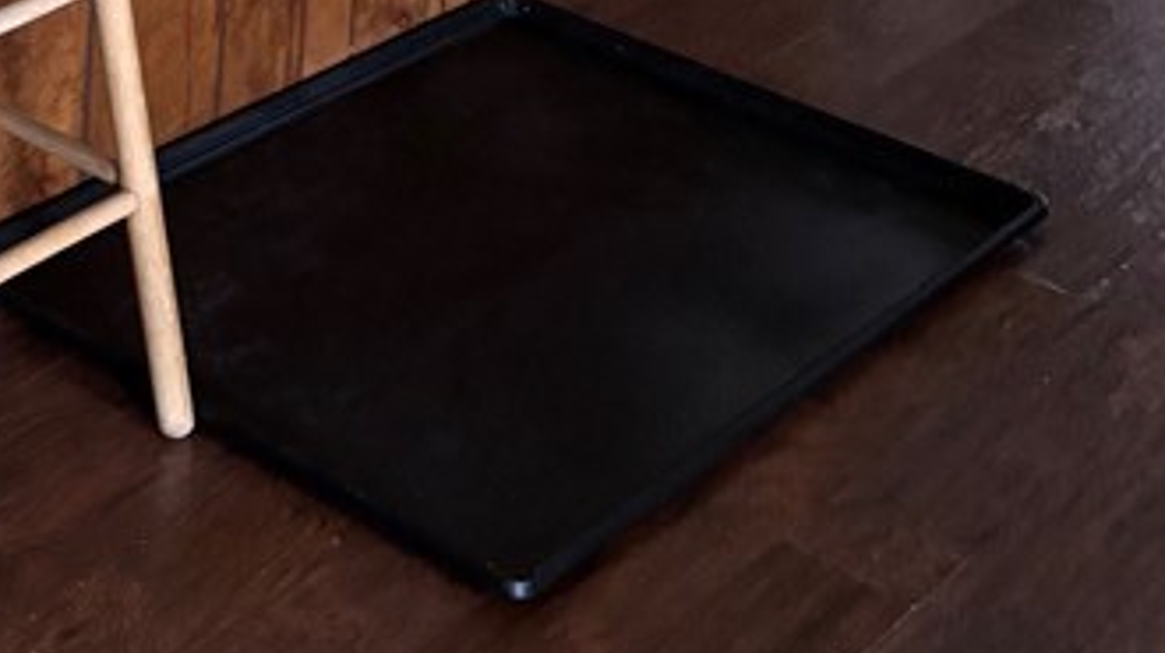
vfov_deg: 11.4
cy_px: -914
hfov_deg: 22.6
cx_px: -162
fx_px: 2716
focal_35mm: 88
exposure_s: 1/60
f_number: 1.6
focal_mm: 5.96
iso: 400
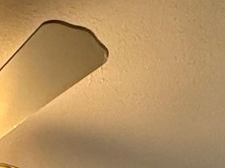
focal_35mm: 95
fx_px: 617
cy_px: 550
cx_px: -183
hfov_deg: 16.9
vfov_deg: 10.0
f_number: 2.2
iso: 200
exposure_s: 1/120
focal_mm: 2.22
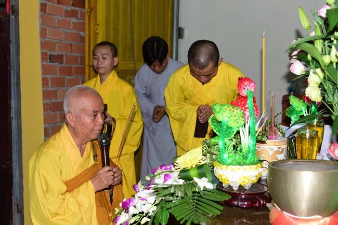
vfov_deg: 28.1
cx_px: 169
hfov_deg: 41.1
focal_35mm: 48
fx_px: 451
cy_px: 112
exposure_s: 1/80
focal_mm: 48
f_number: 5
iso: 640
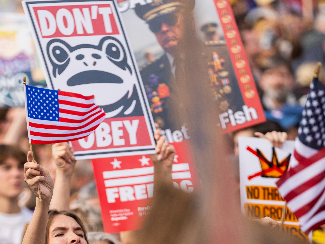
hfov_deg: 4.6
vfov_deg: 3.4
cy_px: 242
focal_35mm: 435
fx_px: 4084
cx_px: 119
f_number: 2.8
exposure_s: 1/1250
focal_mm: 200
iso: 160
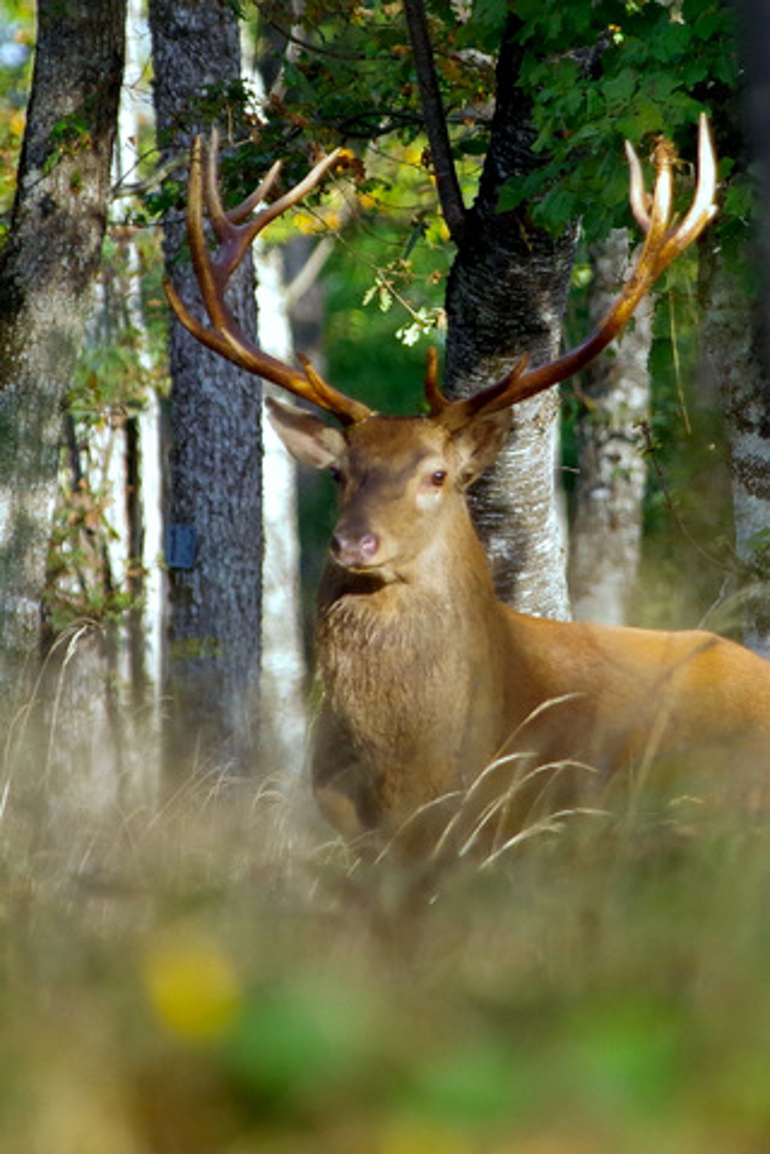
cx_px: 385
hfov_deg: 2.2
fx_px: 20211
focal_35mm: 630
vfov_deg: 3.3
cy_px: 577
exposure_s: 1/500
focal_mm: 420
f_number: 5.6
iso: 800
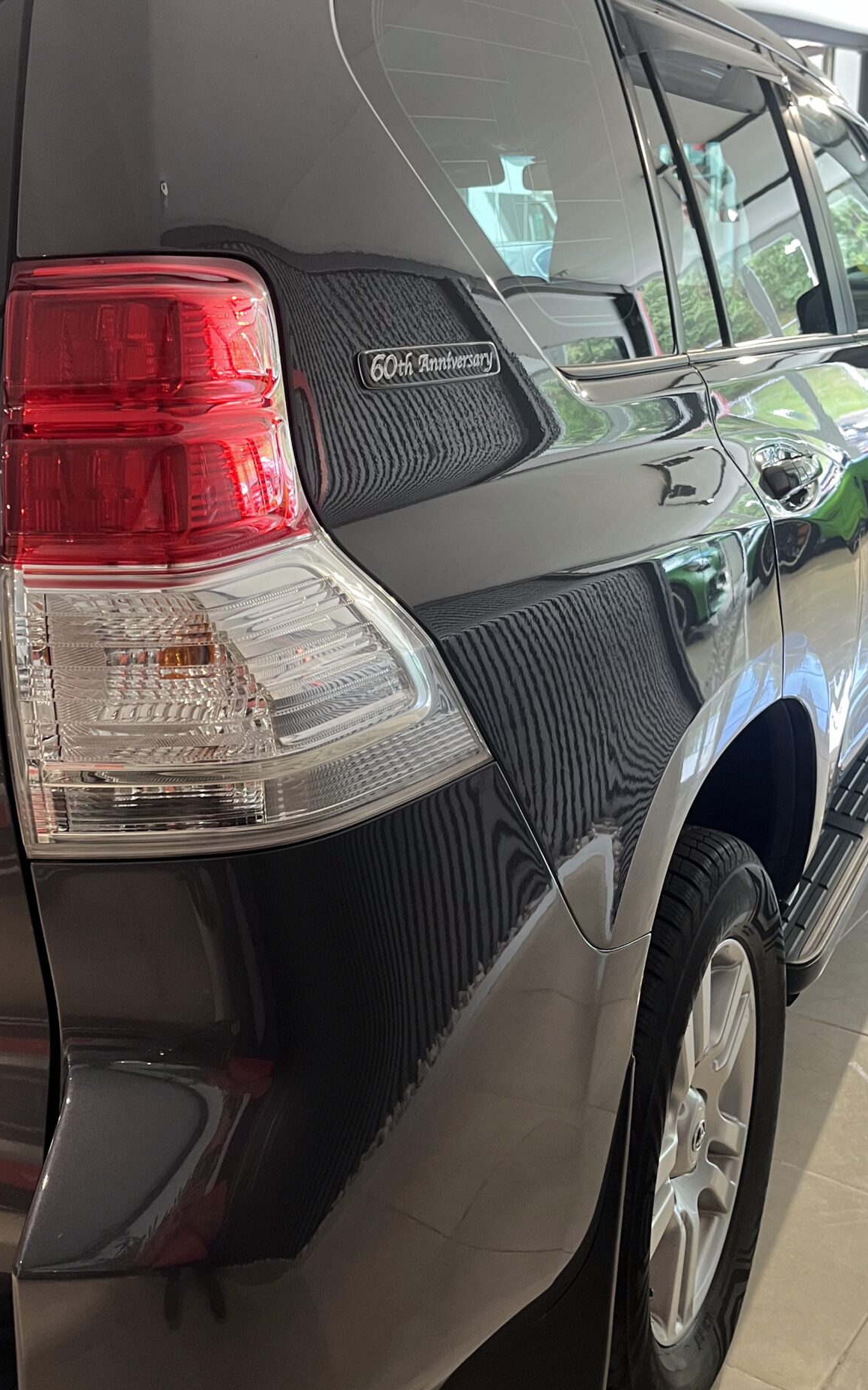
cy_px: 677
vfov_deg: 51.5
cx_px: 403
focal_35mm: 38
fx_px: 1439
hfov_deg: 33.6
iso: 125
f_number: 1.6
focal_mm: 5.1
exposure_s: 1/50
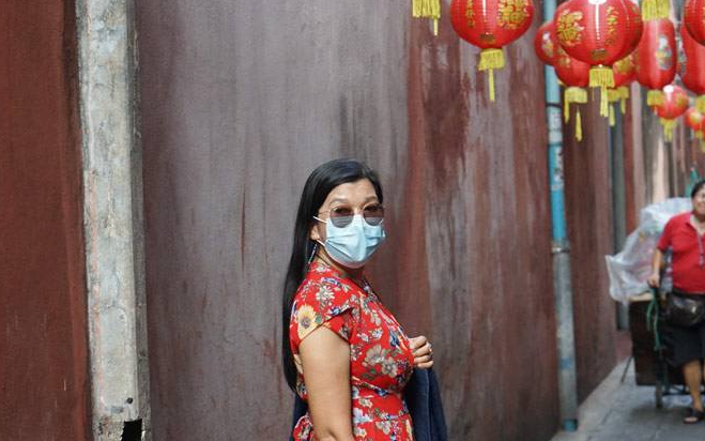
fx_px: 1998
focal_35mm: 104
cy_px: 203
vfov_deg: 12.6
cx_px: 382
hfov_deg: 20.0
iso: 2000
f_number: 5.6
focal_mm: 70
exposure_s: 1/160
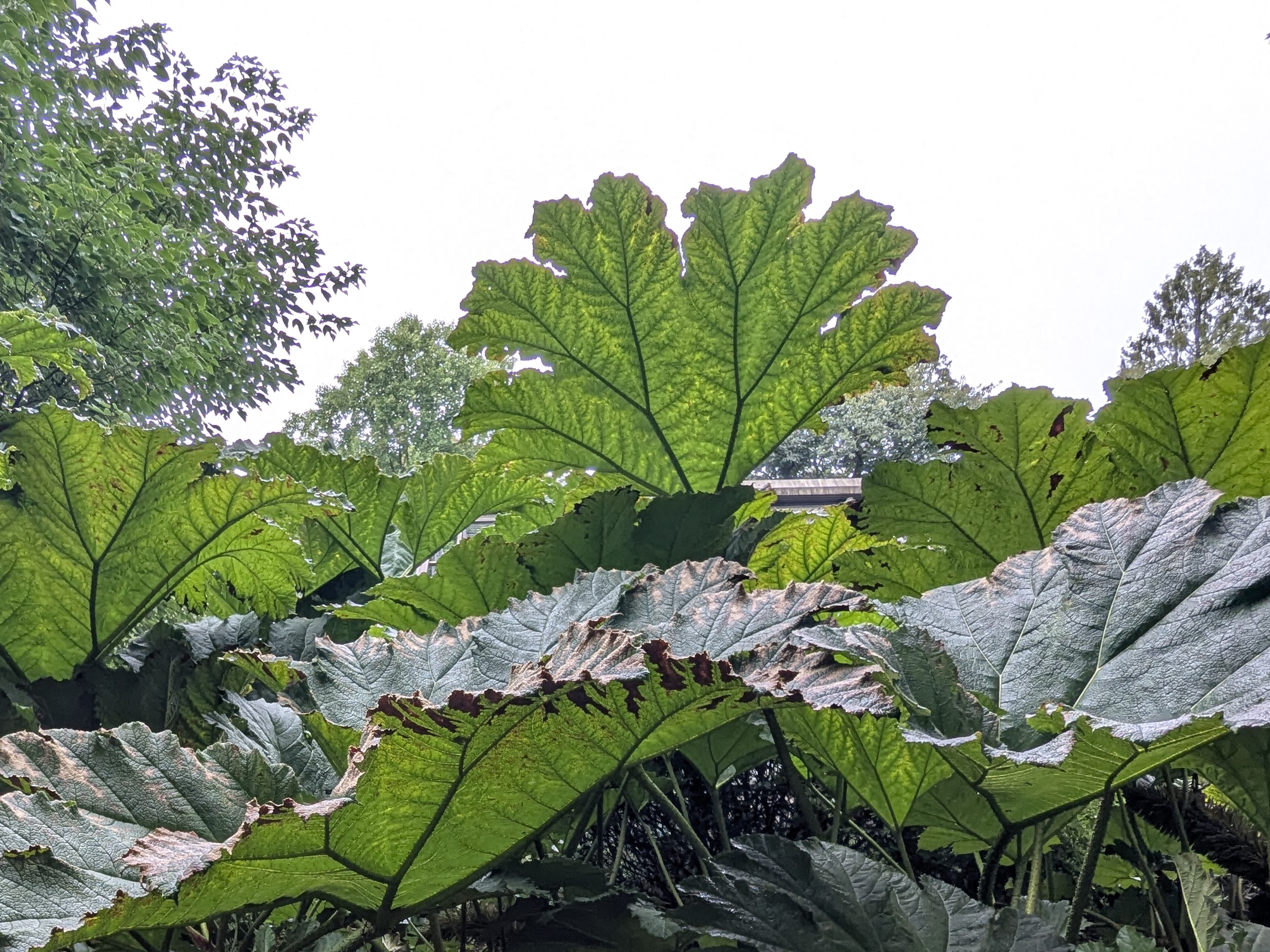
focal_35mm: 30
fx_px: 1101
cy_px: 866
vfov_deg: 42.7
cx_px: 437
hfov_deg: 58.8
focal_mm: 2.35
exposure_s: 1/122
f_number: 2.2
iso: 37
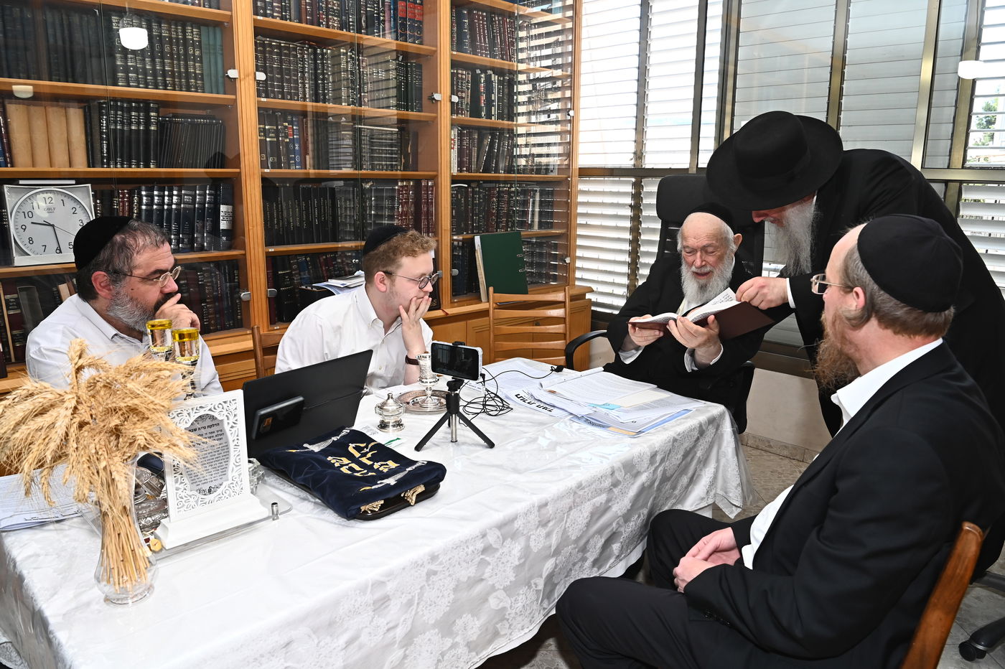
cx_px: 502
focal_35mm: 24
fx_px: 670
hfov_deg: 73.8
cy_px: 334
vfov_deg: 53.1
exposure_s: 1/200
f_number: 8
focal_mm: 24
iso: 1250
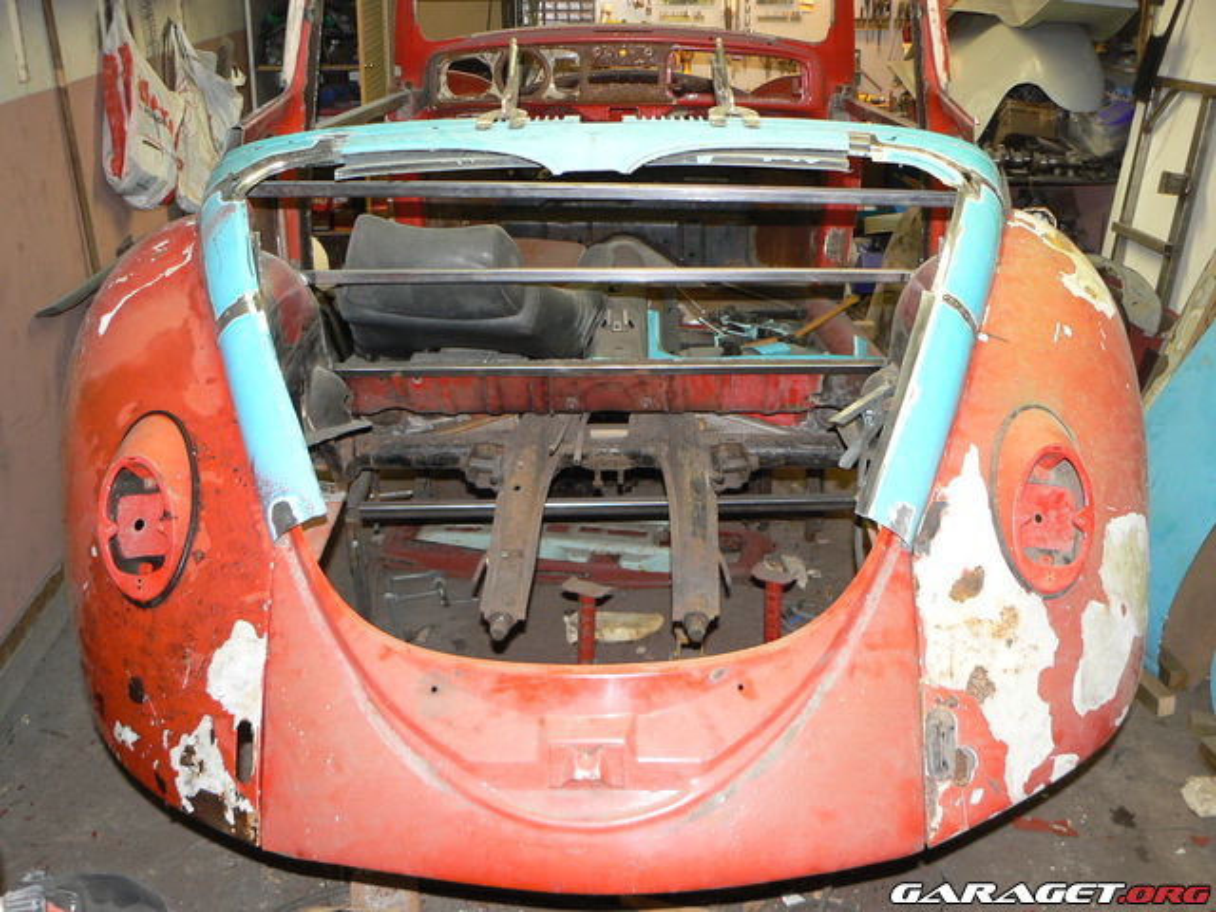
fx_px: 1265
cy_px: 456
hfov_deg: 51.4
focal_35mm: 36
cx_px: 608
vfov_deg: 39.7
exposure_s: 1/25
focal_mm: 6
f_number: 2.8
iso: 160
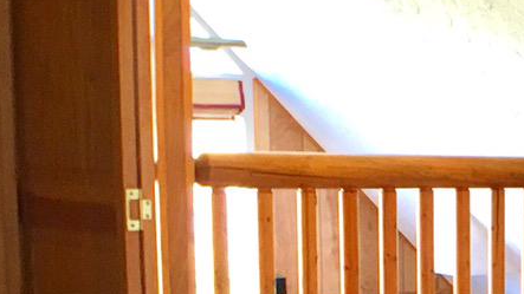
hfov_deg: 13.2
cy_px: 383
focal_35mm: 146
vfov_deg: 8.2
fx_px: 2028
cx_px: 952
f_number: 2.2
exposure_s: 1/15
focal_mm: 4.15
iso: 25
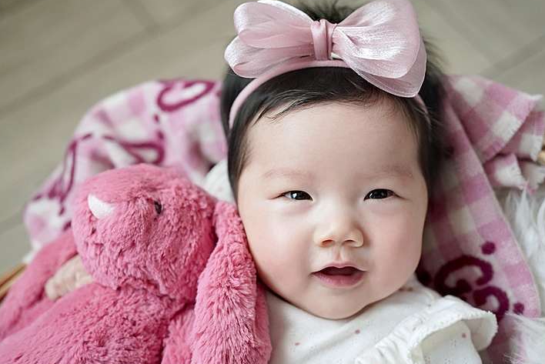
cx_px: 266
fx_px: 909
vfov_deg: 22.7
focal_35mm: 60
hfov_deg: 33.4
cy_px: 182
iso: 1250
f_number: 2.8
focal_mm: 50
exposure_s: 1/250
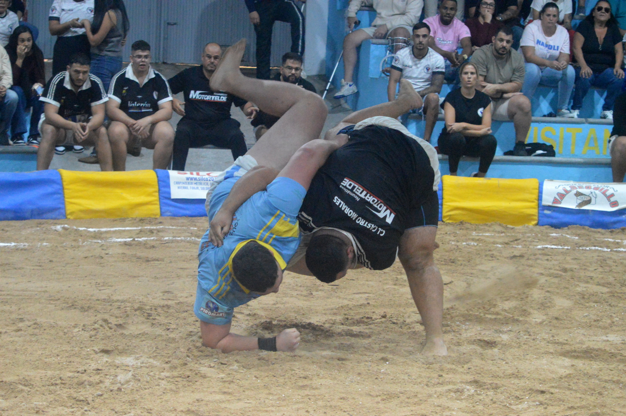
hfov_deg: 21.9
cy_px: 208
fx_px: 1616
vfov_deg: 14.7
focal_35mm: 93
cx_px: 313
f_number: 8
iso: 6400
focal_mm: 62
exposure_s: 1/400
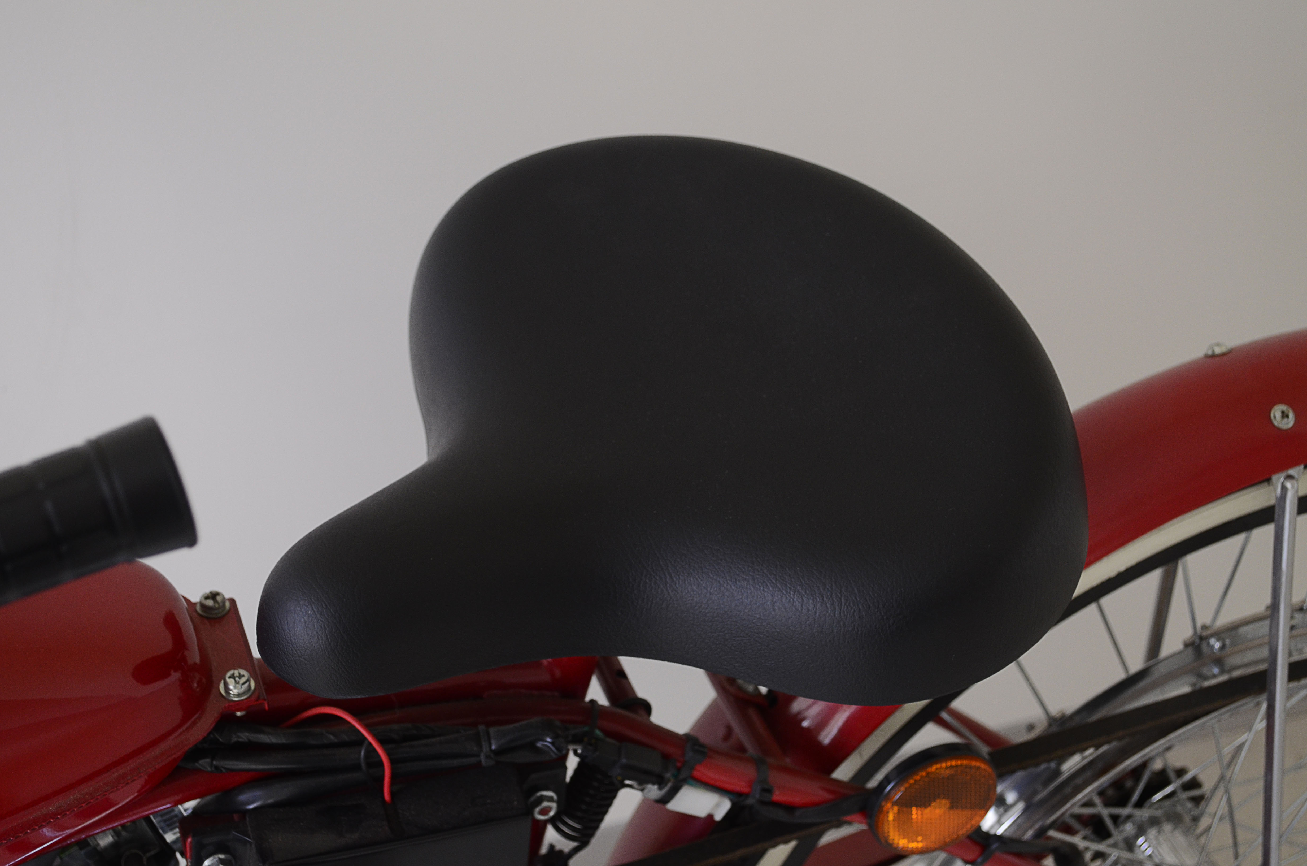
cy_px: 433
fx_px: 1956
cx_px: 654
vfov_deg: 25.0
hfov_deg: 36.9
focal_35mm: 54
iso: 640
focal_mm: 36
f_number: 5.6
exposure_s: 1/80
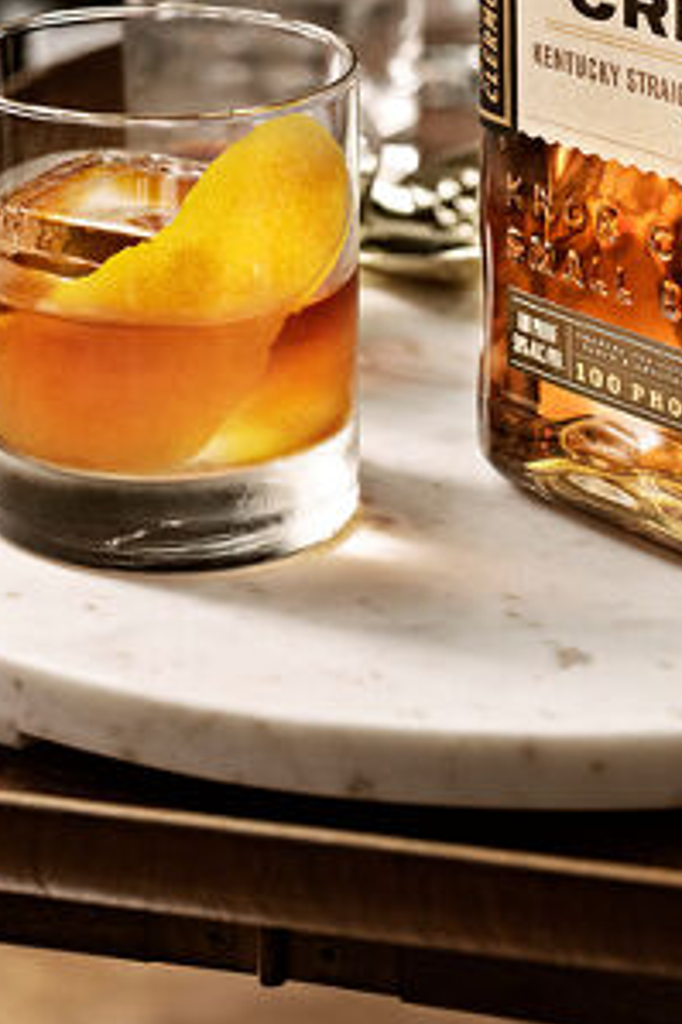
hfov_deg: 10.2
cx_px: 591
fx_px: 3812
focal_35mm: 134
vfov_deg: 14.9
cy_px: -92
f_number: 4
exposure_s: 1/160
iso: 640
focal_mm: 50
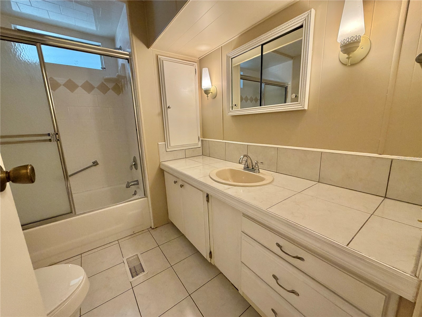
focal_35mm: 14
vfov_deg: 85.7
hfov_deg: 102.1
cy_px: 158
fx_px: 171
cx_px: 211
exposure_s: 1/60
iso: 200
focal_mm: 2.22
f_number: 2.2
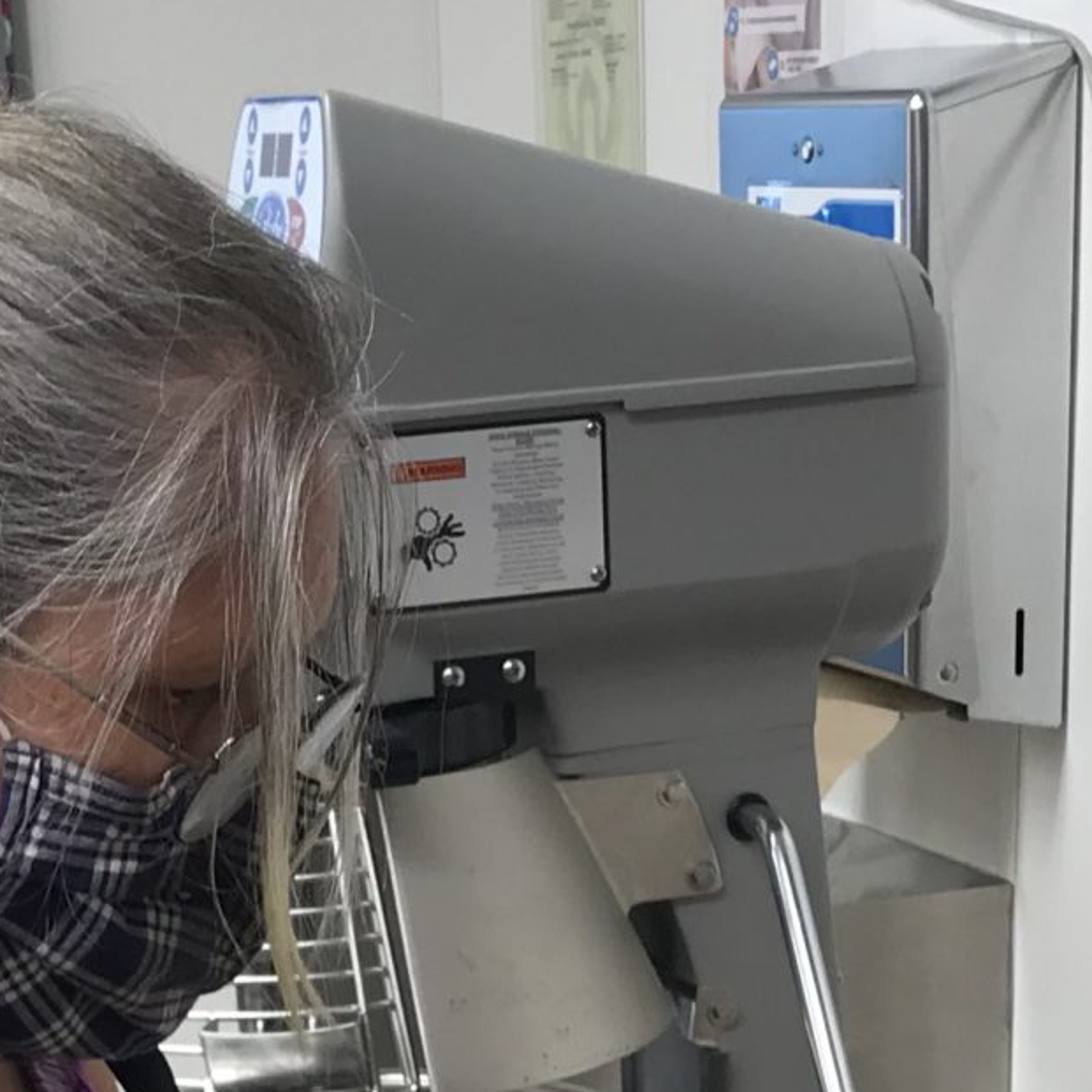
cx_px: 385
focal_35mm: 102
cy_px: 1621
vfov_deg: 15.7
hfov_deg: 17.0
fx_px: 3640
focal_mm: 3.99
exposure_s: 1/60
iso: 32
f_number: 1.8
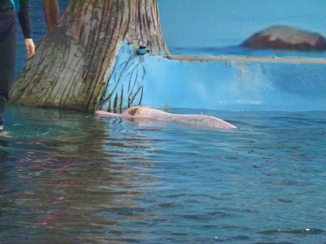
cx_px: 163
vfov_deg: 3.9
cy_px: 122
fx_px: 3616
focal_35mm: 384
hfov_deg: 5.2
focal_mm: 68.8
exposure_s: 1/400
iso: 1600
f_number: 5.9
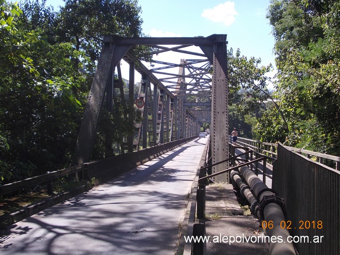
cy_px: 128
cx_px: 170
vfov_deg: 28.5
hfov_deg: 37.5
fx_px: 501
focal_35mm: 51
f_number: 3.6
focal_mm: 7.2
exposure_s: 1/400
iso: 80
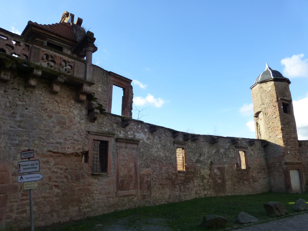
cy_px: 116
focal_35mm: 25
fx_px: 222
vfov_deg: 54.9
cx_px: 154
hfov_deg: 69.4
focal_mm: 4.3
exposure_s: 1/320
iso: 160
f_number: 4
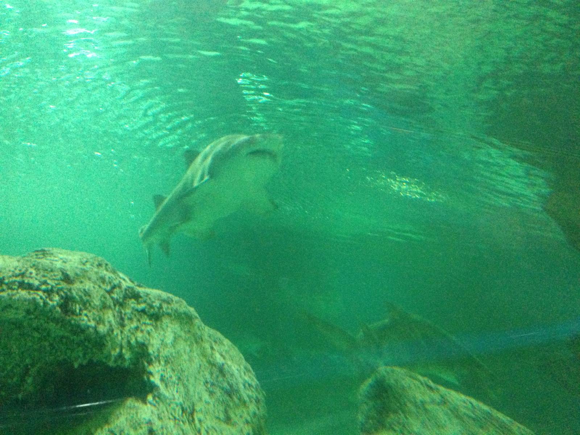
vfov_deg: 42.9
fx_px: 553
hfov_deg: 55.4
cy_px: 218
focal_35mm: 33
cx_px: 290
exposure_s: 1/15
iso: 800
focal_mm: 4.12
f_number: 2.4
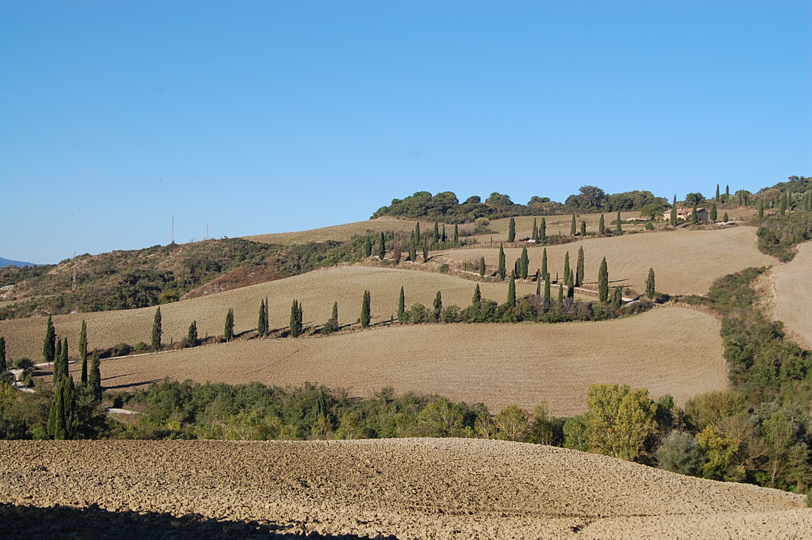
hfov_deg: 38.9
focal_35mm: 51
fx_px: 1149
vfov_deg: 26.4
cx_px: 406
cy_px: 270
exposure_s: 1/320
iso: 200
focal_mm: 34
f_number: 9
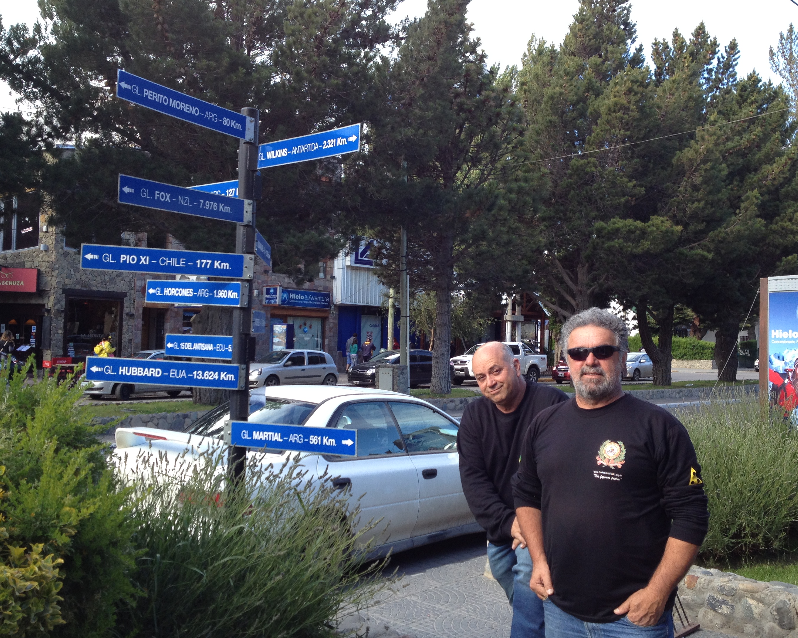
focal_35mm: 41
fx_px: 968
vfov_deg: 36.5
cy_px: 306
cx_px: 414
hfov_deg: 44.8
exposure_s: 1/257
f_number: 2.4
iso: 50
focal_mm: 4.28
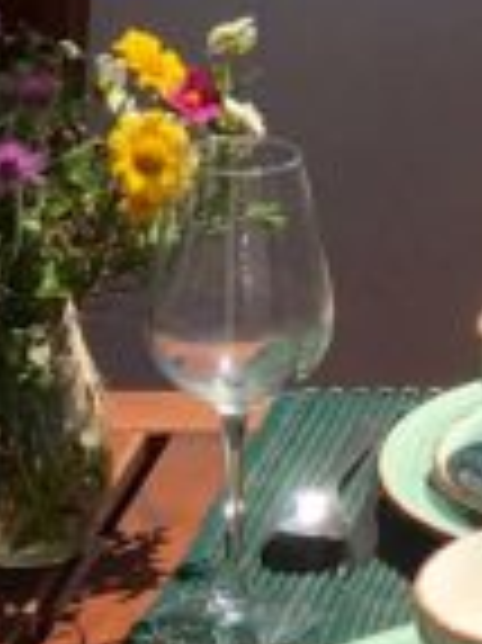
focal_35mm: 208
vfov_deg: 9.4
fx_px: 3867
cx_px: 1027
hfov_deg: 6.9
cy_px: -162
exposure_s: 1/2198
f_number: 2.2
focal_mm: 4.15
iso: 25
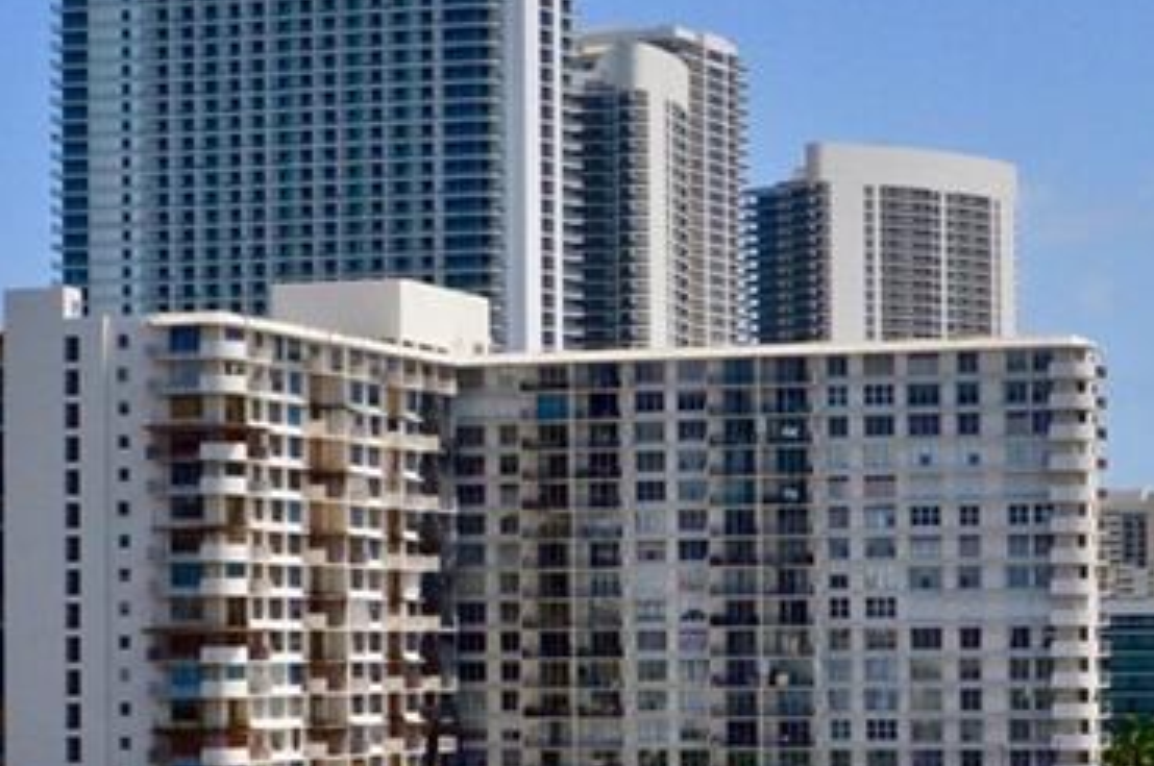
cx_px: 638
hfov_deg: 17.5
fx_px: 3746
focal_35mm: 117
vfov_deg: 11.7
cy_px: 571
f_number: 11
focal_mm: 18
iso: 400
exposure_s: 1/500
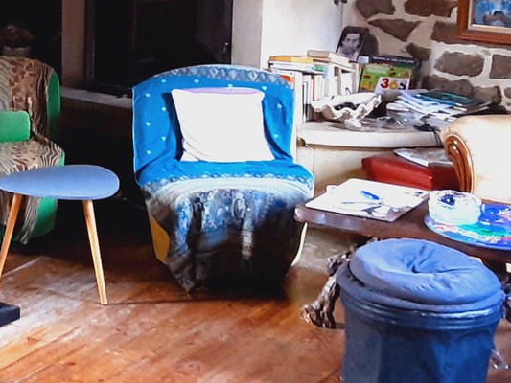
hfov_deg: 21.9
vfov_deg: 17.5
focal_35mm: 84
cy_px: 89
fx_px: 1240
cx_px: -63
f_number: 1.9
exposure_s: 1/10
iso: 250
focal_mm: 2.9
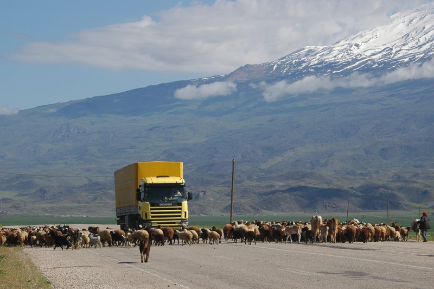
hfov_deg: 14.9
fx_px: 1662
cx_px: 217
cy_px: 144
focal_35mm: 138
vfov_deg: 9.9
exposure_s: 1/400
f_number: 10
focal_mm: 92
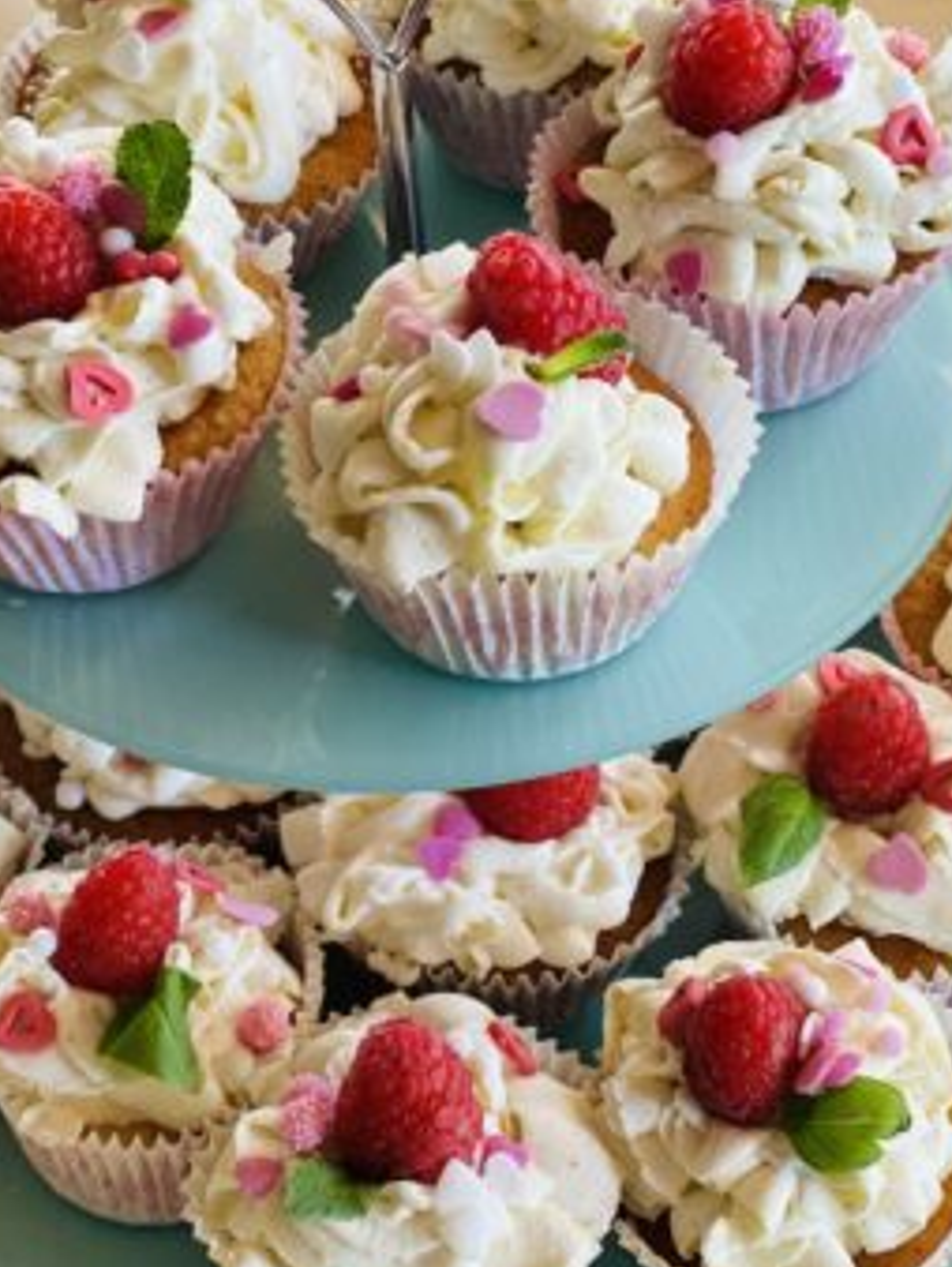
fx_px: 3333
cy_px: 562
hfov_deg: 16.3
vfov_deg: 21.5
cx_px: 469
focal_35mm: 91
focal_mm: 9
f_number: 2.8
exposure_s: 1/33
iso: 160
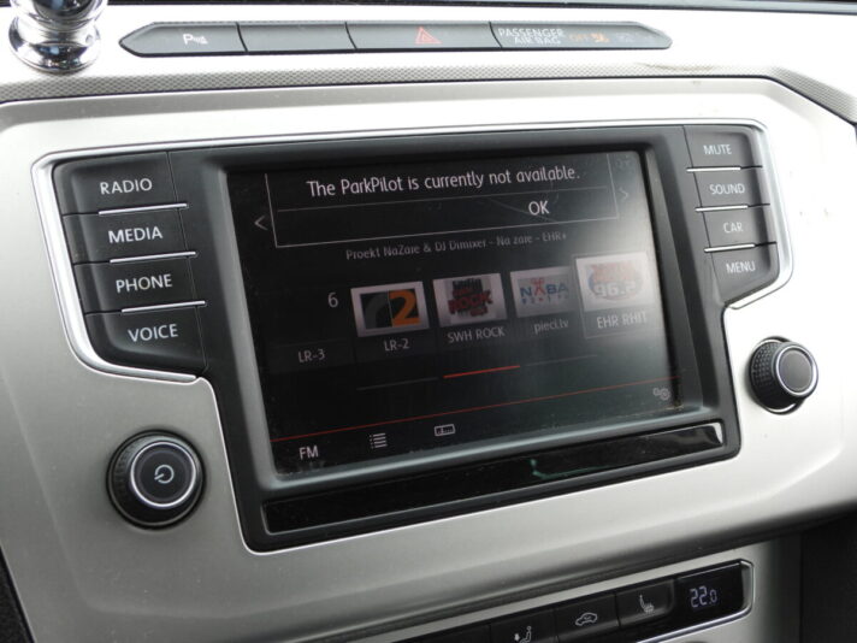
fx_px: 1164
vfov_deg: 30.9
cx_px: 428
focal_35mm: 47
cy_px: 322
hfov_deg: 40.4
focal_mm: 8.5
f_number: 3.2
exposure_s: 1/100
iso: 100
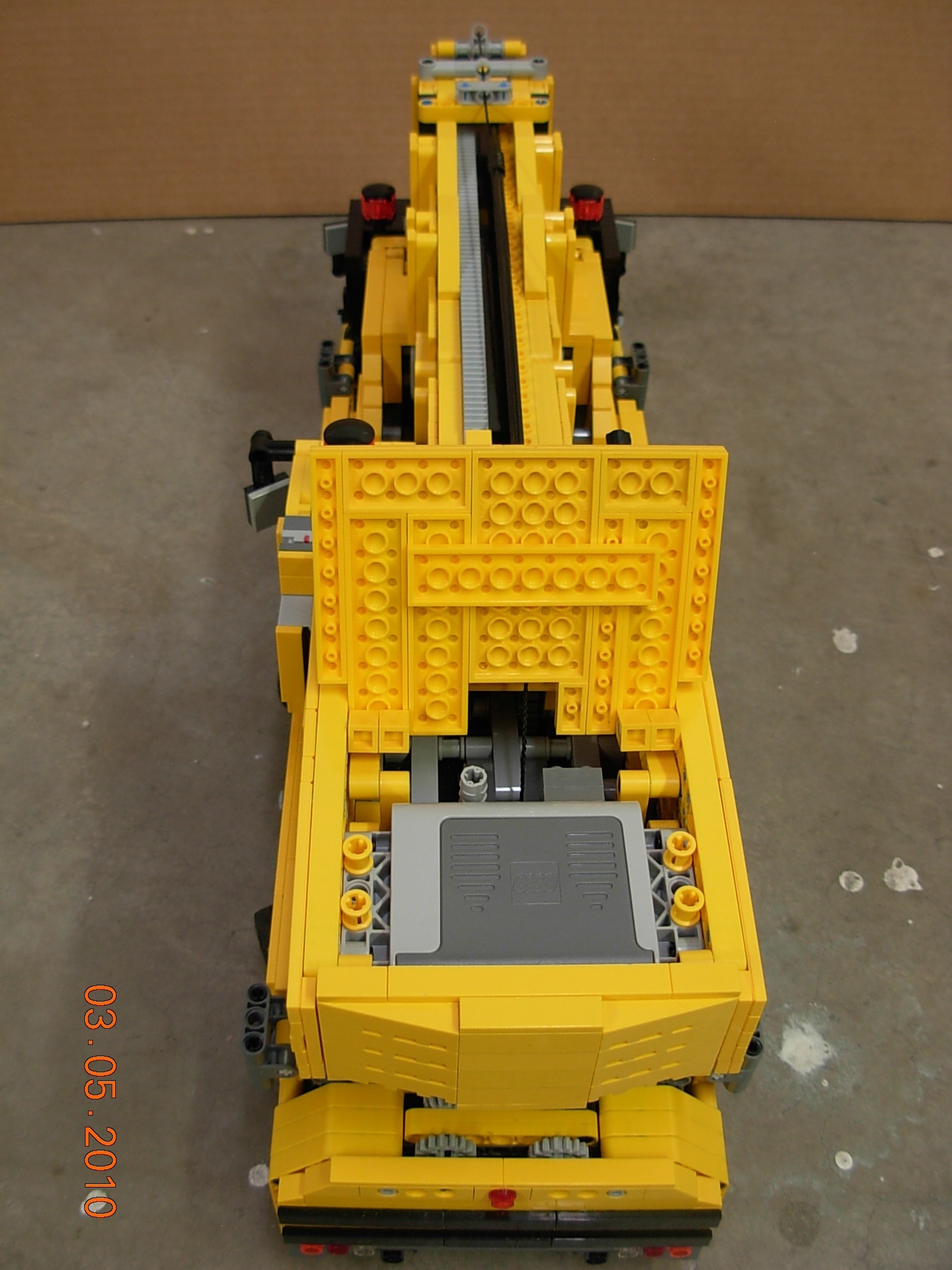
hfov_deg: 37.7
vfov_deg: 49.0
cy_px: 635
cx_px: 476
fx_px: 1393
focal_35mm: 38
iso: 79
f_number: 2.9
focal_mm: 6.3
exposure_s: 1/15.1
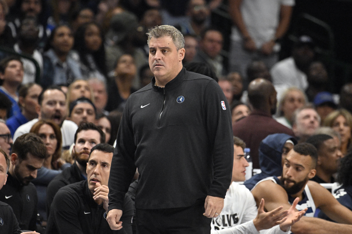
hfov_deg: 3.4
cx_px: 176
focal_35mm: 600
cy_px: 117
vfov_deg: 2.3
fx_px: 5865
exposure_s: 1/1600
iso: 6400
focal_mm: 400
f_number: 4.5
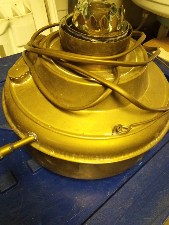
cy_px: 112
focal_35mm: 27
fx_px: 176
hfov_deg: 51.3
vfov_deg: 65.3
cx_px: 85
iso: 534
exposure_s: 1/20
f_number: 2.2
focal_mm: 3.46
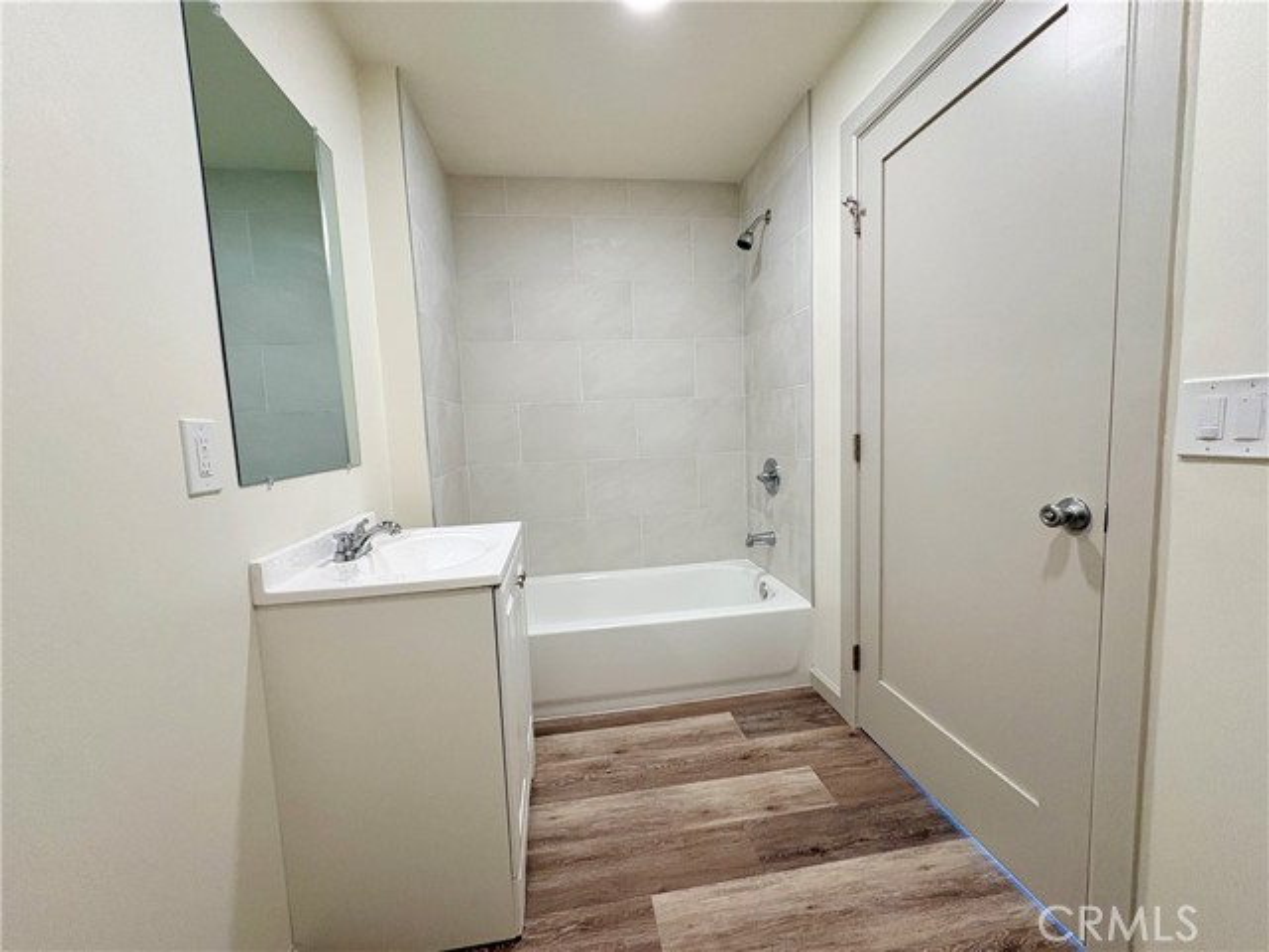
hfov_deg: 102.1
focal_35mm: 14
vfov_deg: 85.7
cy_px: 476
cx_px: 634
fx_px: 513
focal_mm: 2.22
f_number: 2.2
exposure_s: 1/120
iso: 250
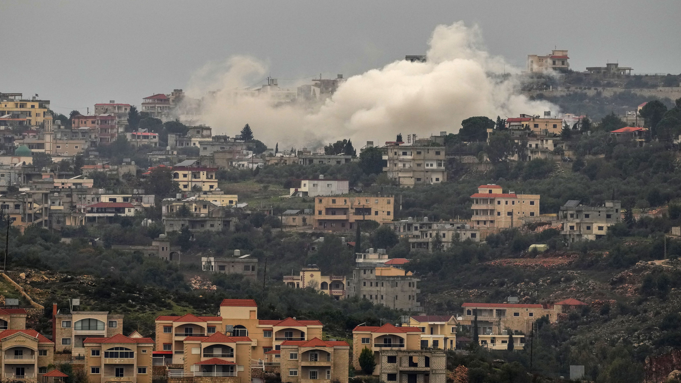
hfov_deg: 3.4
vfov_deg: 1.9
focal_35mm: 629
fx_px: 11358
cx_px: 340
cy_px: 173
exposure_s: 1/2500
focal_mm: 600
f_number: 5.6
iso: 1600
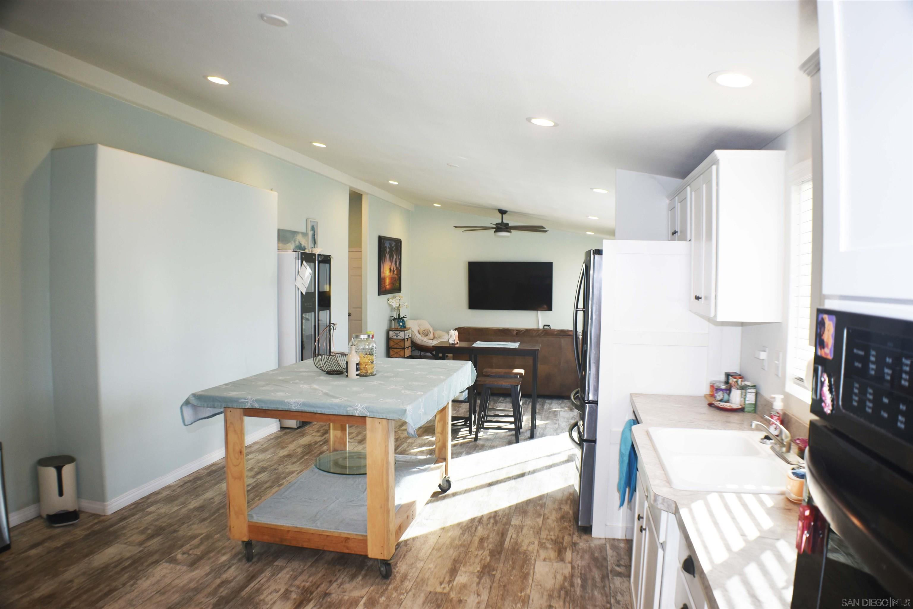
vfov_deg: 41.7
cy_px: 304
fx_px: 799
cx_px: 456
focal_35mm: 32
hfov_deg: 59.5
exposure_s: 1/60
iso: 100
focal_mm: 21
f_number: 4
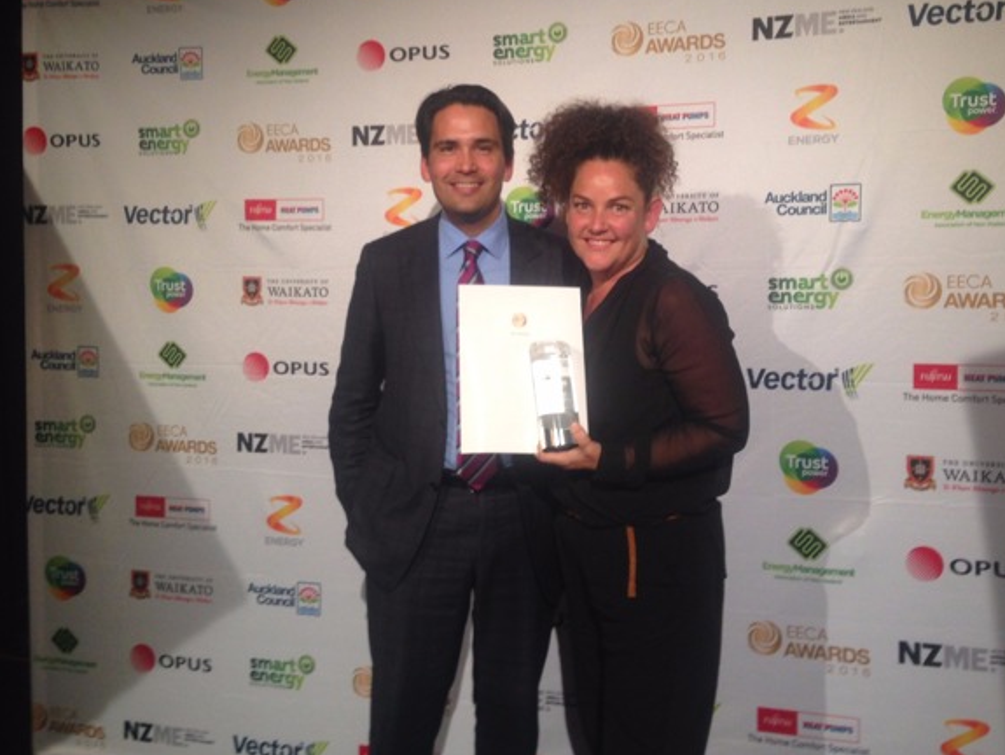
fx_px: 1133
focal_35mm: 39
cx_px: 530
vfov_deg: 36.8
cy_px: 311
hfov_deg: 47.8
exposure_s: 1/20
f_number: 2.4
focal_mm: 4.12
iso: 80
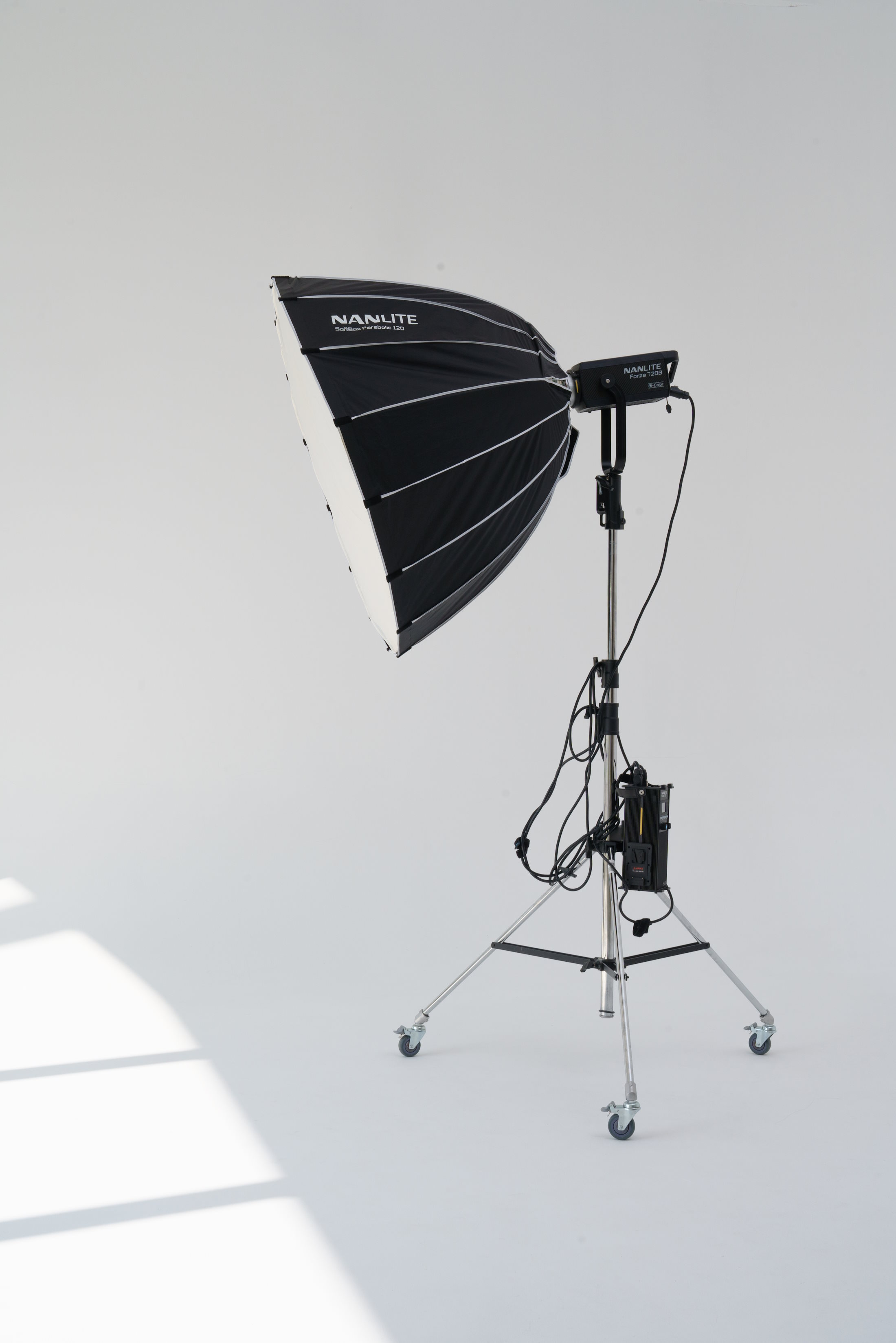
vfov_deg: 42.7
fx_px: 1717
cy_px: 672
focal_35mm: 46
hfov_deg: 29.2
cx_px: 448
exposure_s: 1/125
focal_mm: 46
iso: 250
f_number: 16
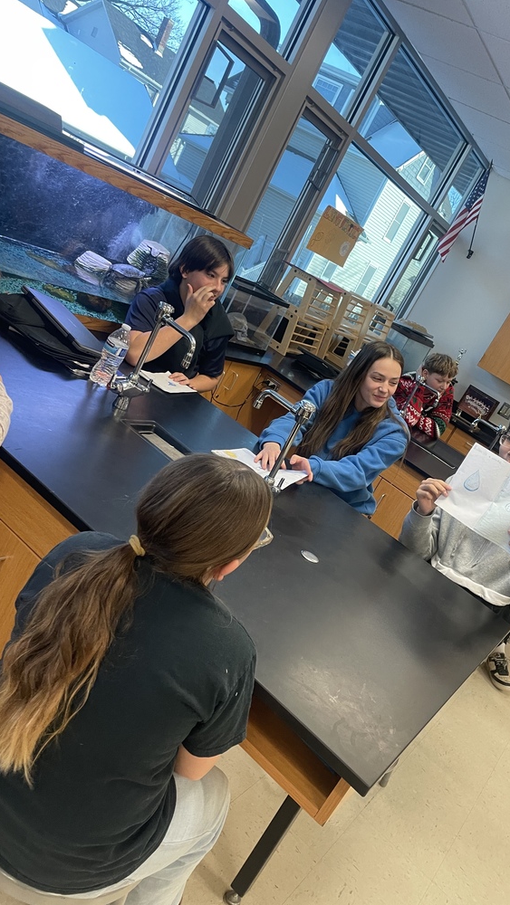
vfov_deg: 66.0
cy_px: 462
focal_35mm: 29
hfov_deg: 40.1
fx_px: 697
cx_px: 301
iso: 160
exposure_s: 1/60
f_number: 1.6
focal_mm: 4.2
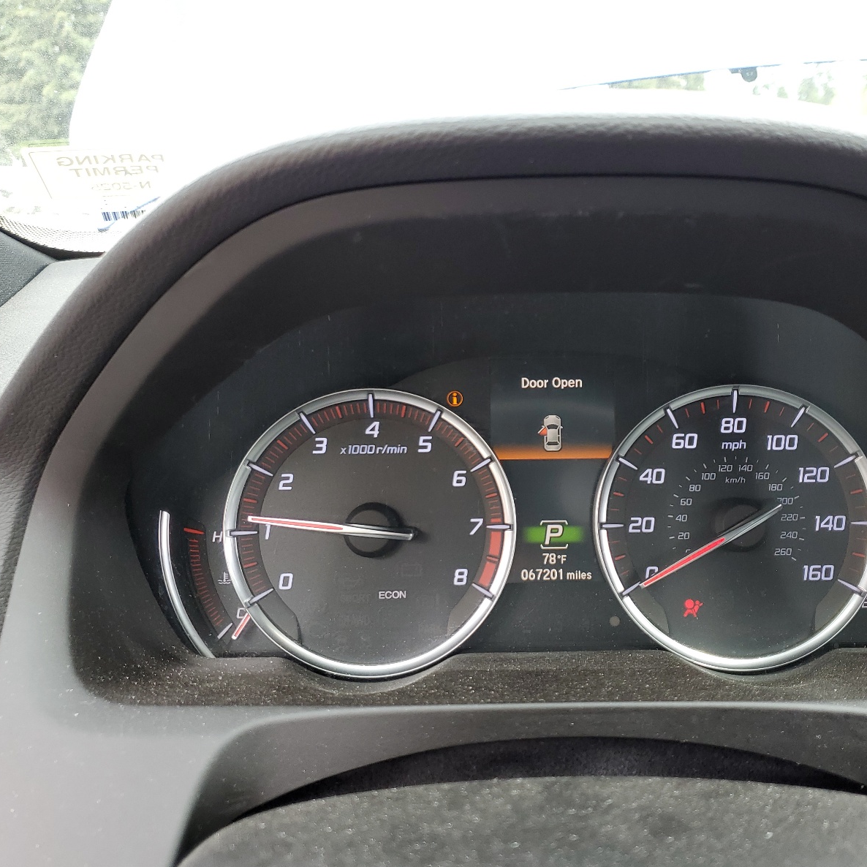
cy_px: 436
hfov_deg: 52.1
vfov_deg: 52.5
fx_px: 878
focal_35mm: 31
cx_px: 528
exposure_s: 1/120
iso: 50
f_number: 1.5
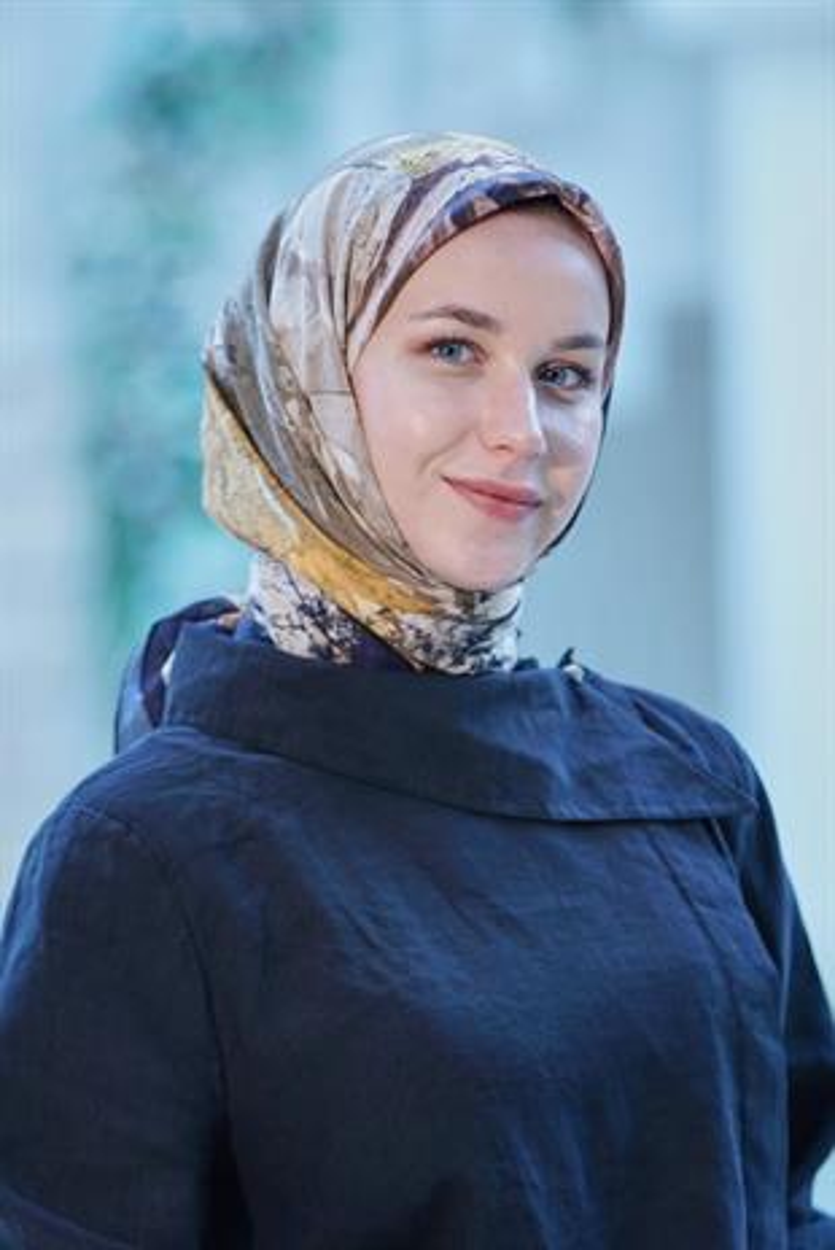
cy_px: 625
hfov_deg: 8.3
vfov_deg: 12.4
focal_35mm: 165
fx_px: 5732
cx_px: 418
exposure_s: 1/200
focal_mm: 165
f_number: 3.5
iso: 640
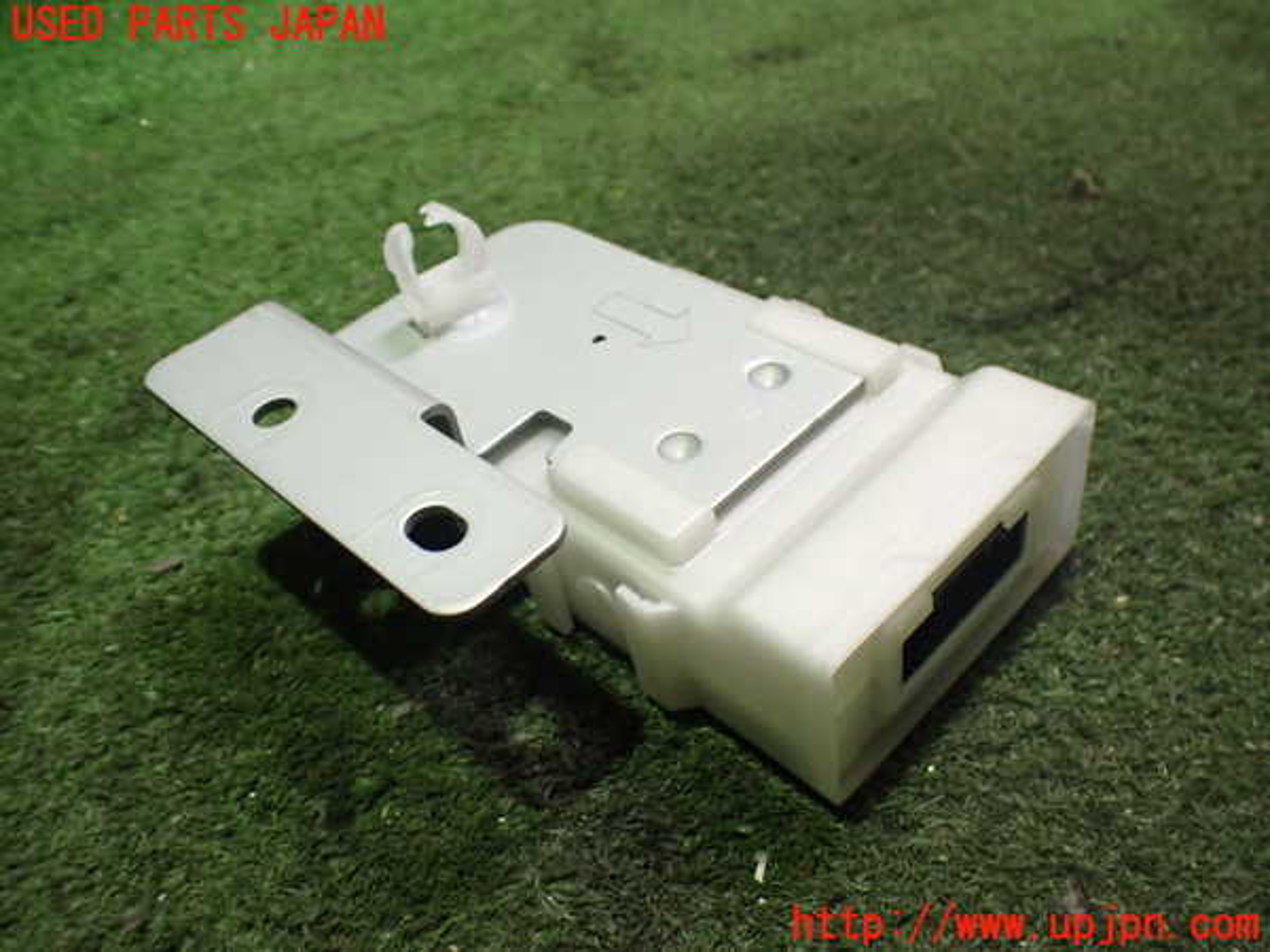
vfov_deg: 46.8
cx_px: 635
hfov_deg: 60.0
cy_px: 476
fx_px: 1101
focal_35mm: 30
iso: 800
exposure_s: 1/40
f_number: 2.3
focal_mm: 5.4
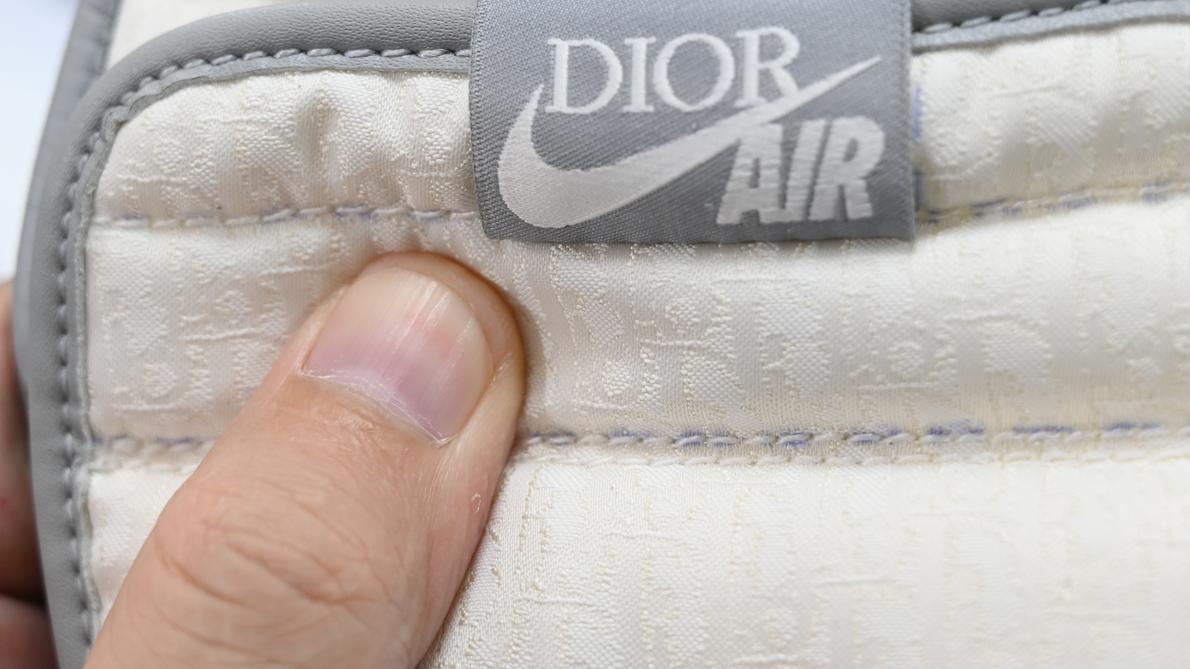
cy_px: 94
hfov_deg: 27.8
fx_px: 2398
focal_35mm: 76
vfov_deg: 15.7
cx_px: 672
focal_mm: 49
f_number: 5.6
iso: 640
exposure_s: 1/100
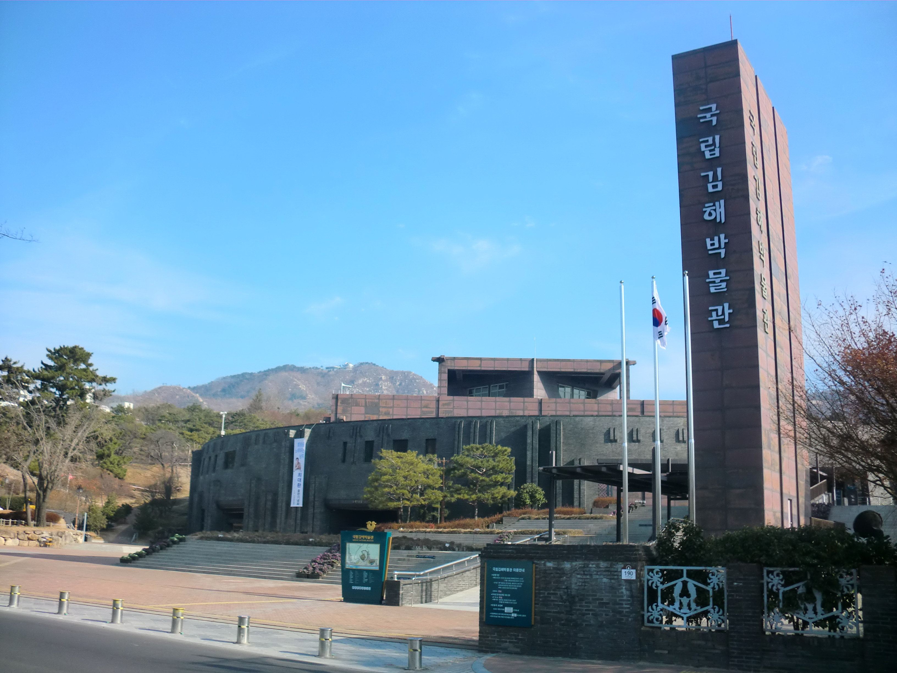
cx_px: 448
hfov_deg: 52.6
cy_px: 336
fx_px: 907
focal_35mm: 35
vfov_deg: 40.7
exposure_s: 1/1000
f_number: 3.1
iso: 64
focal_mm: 6.3
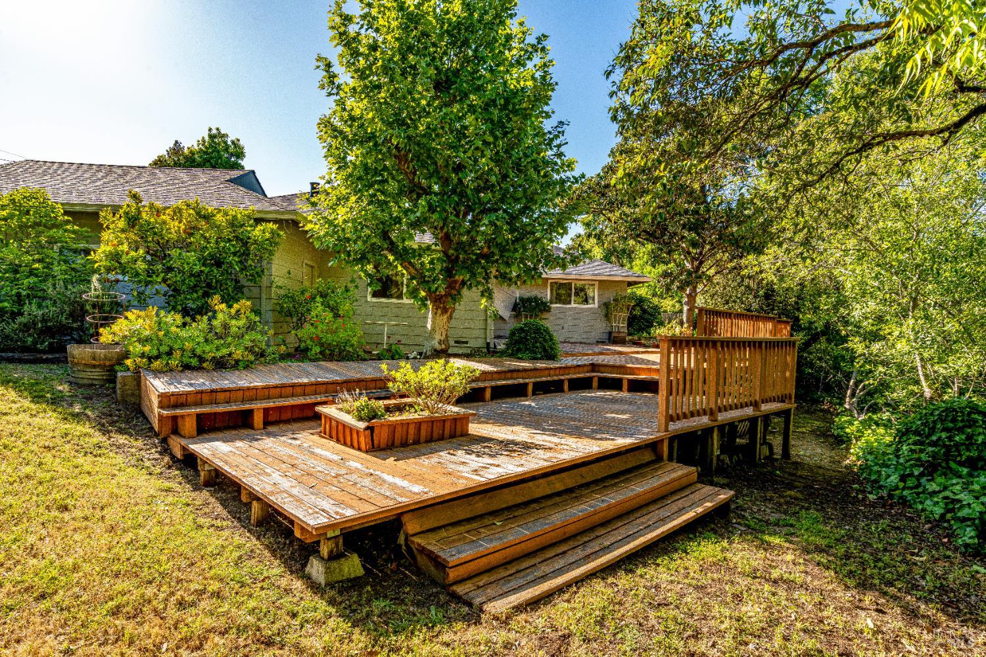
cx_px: 493
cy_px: 328
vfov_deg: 67.4
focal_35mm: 18
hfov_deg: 90.0
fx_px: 493
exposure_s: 1/200
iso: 400
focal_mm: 18
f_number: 11
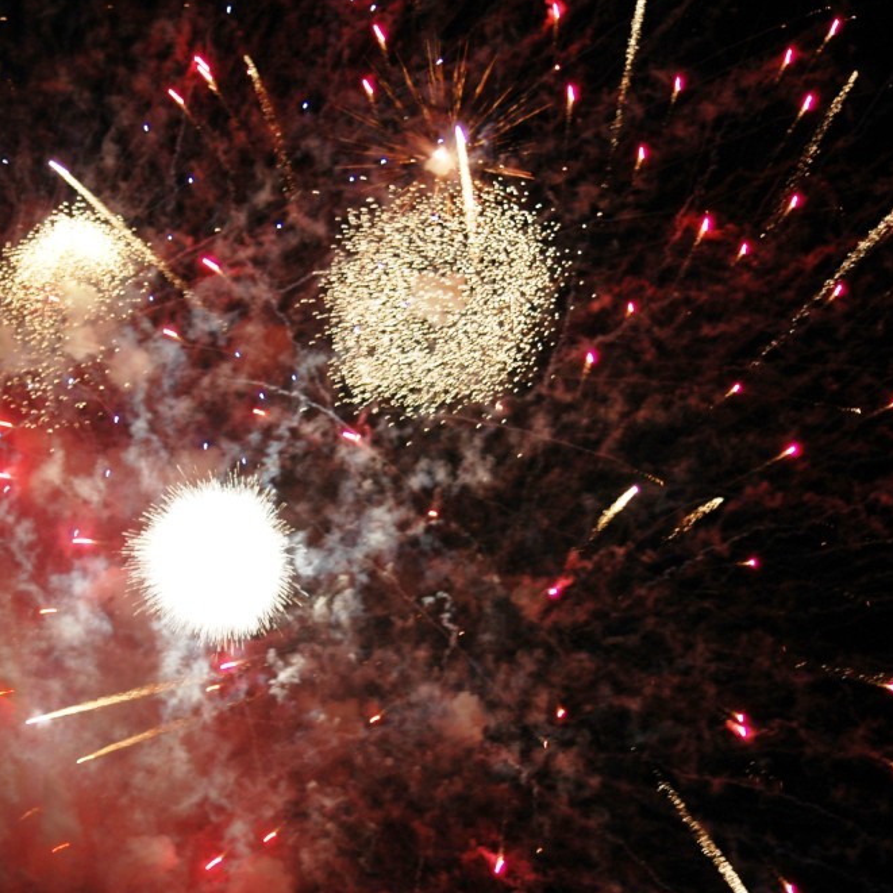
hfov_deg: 12.9
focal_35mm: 135
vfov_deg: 12.9
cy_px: 446
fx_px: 3940
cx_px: 319
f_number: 4
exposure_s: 1/40
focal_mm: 70
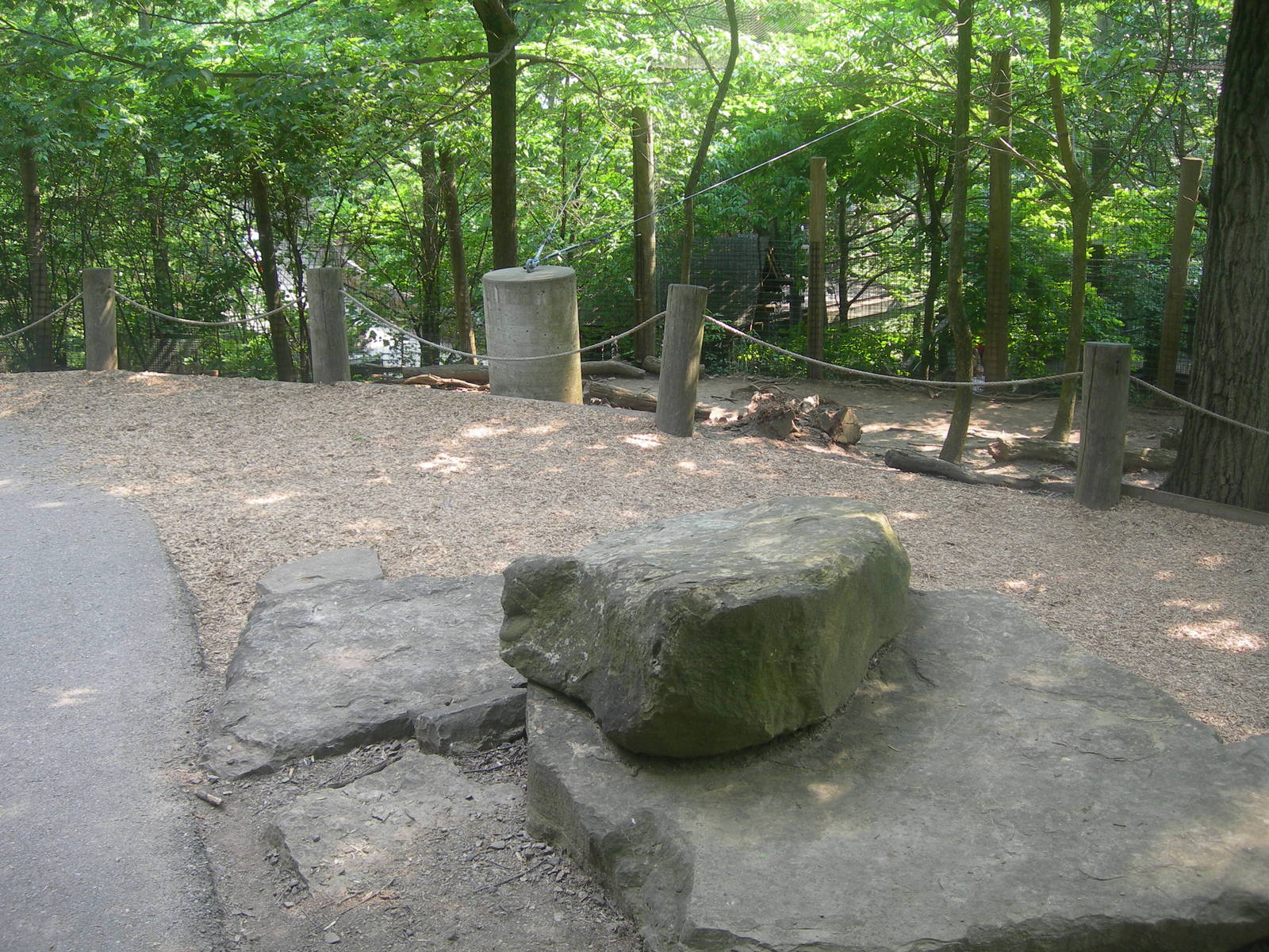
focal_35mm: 38
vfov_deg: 37.7
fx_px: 1393
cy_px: 476
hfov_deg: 49.0
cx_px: 634
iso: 50
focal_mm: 7.8
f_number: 2.8
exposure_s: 1/61.2
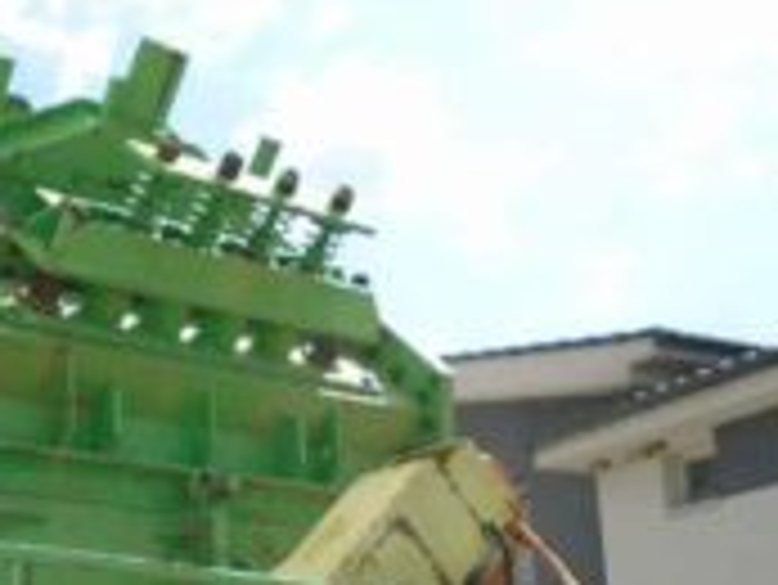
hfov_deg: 30.7
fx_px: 1349
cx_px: 72
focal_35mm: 60
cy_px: 562
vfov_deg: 23.6
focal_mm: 4.6
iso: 100
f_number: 8
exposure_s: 1/160
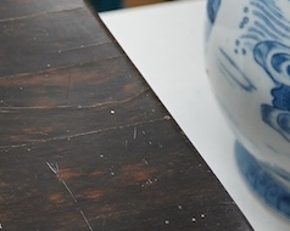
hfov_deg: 11.2
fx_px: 1372
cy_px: 198
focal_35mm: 160
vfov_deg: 9.6
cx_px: -236
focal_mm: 30
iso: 800
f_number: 6.3
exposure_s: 1/125
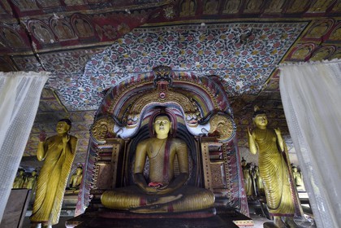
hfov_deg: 93.3
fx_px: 161
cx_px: 170
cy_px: 114
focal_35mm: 17
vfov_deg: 70.4
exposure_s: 1/8
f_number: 4.5
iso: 1600
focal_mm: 17
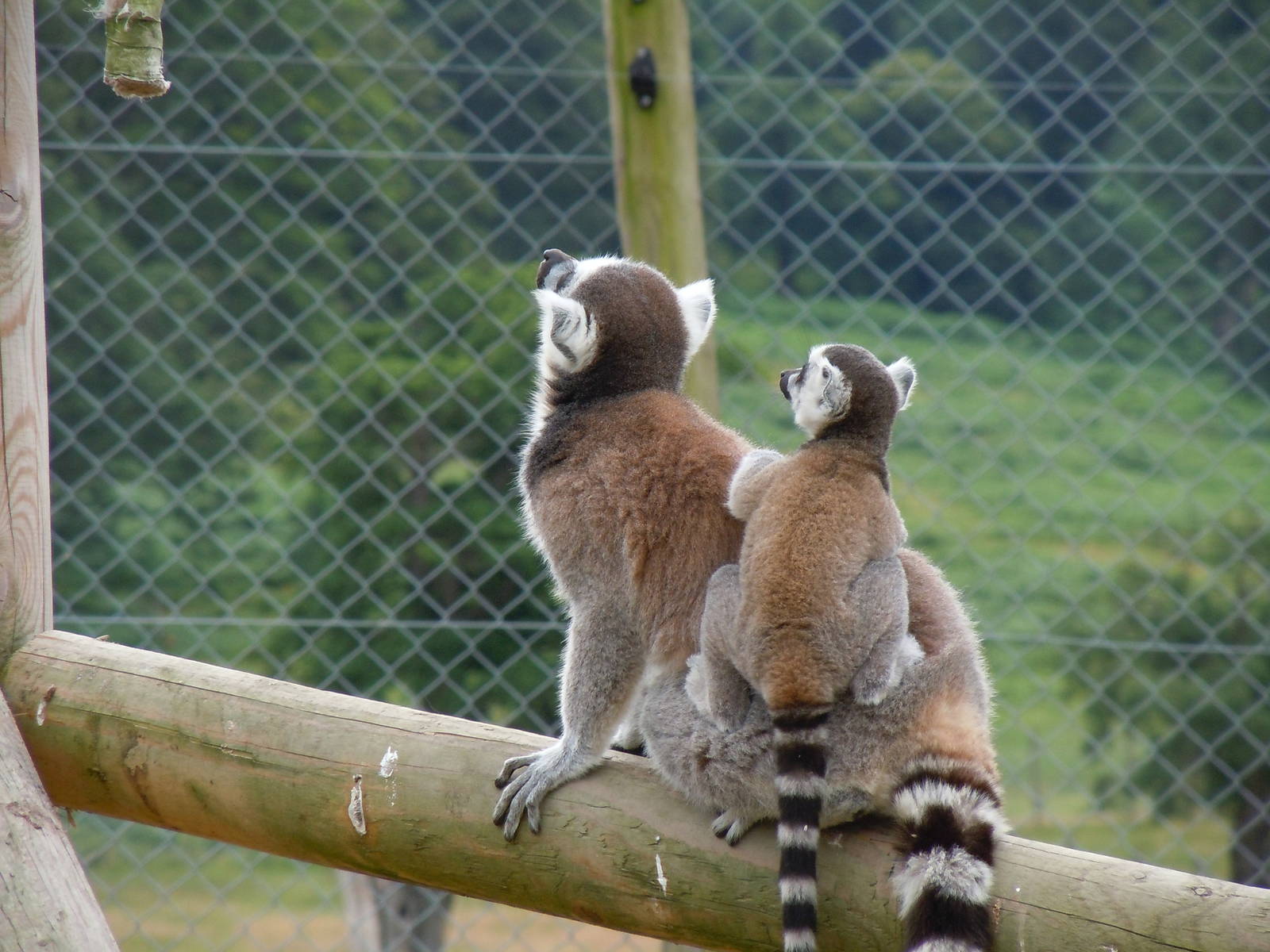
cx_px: 635
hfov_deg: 6.6
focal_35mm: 300
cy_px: 476
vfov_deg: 5.0
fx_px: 11006
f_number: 5.6
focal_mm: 54
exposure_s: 1/250
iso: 200
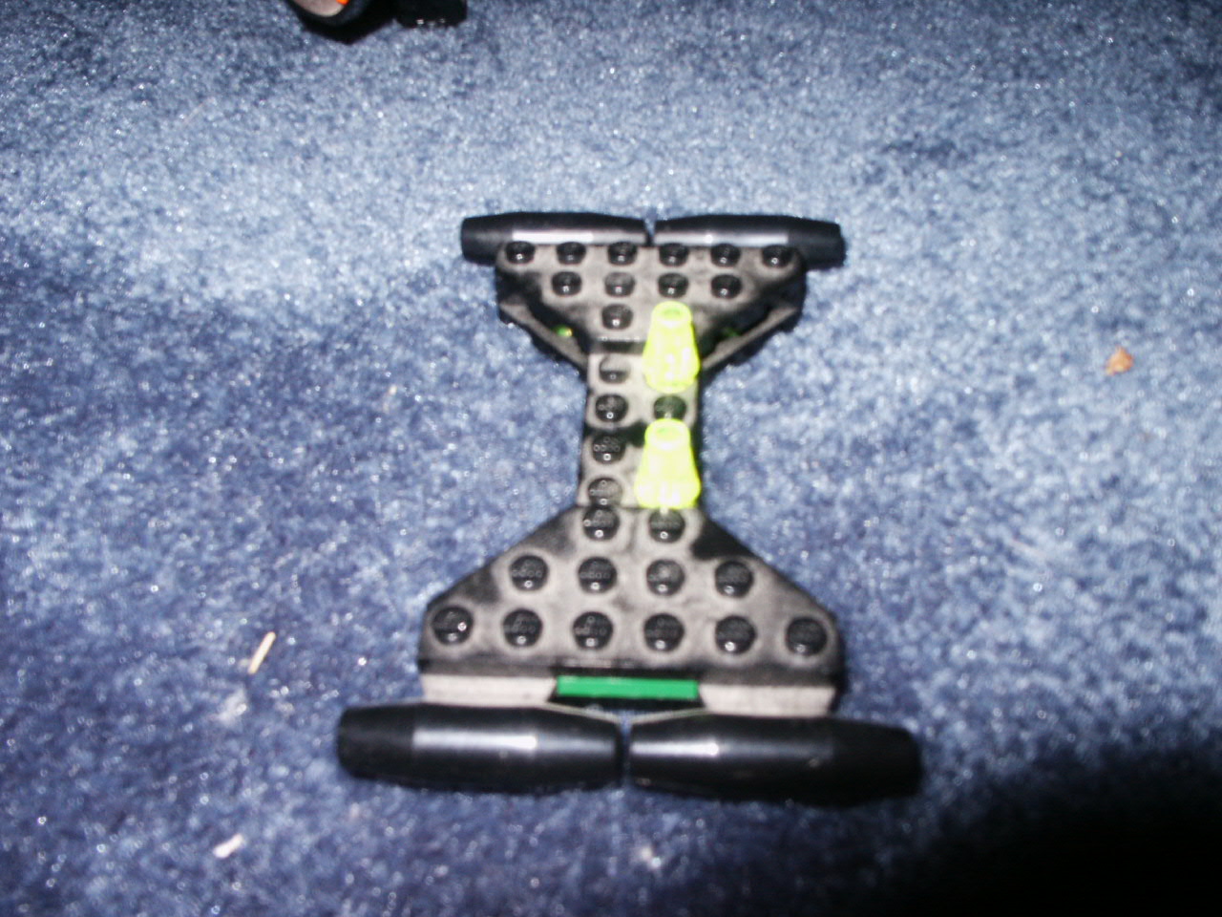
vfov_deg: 40.7
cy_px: 458
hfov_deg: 52.6
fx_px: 1236
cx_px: 611
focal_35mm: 35
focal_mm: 7.18
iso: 200
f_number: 6.7
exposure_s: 1/45
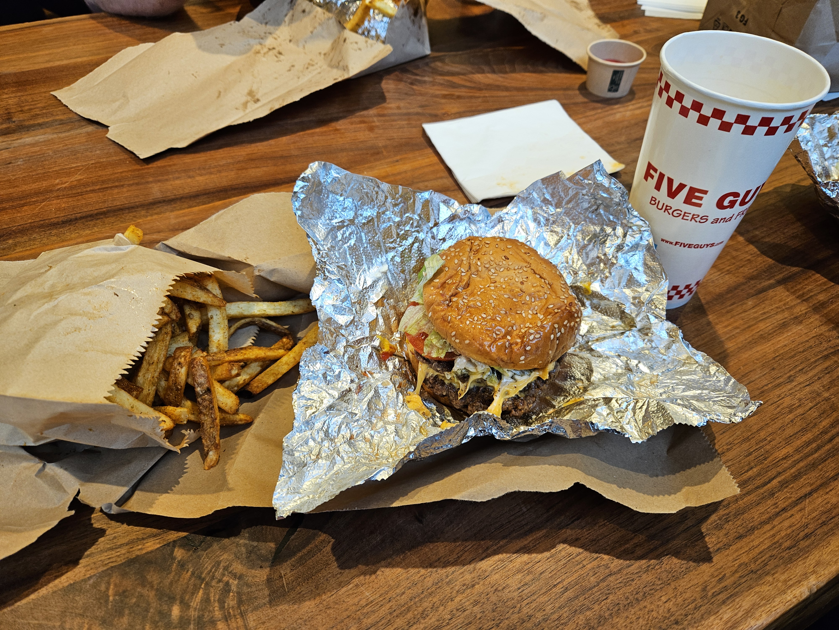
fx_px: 557
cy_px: 315
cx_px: 420
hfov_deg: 73.9
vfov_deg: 58.9
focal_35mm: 23
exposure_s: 1/100
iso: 100
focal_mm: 5.4
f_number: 1.8
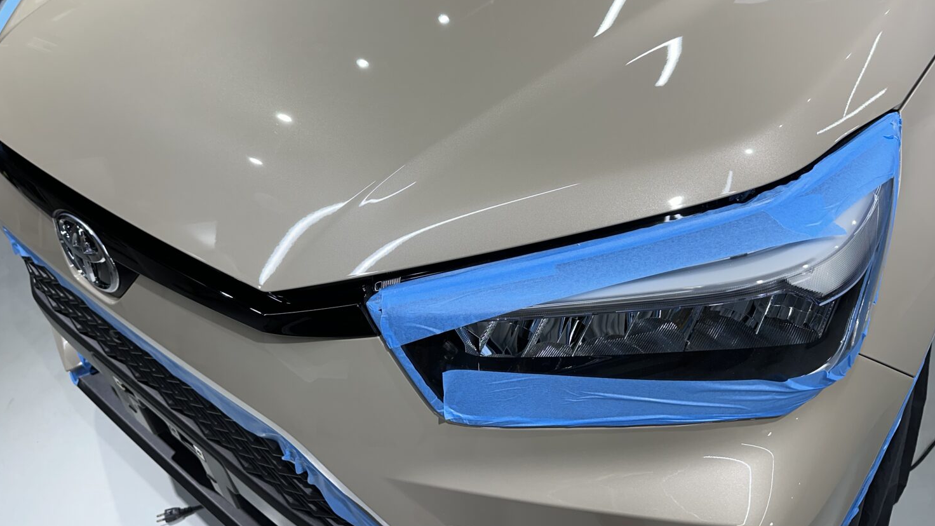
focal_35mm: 27
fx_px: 669
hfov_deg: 69.8
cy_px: 206
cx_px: 455
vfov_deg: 42.6
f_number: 1.78
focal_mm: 6.86
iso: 64
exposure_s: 1/154
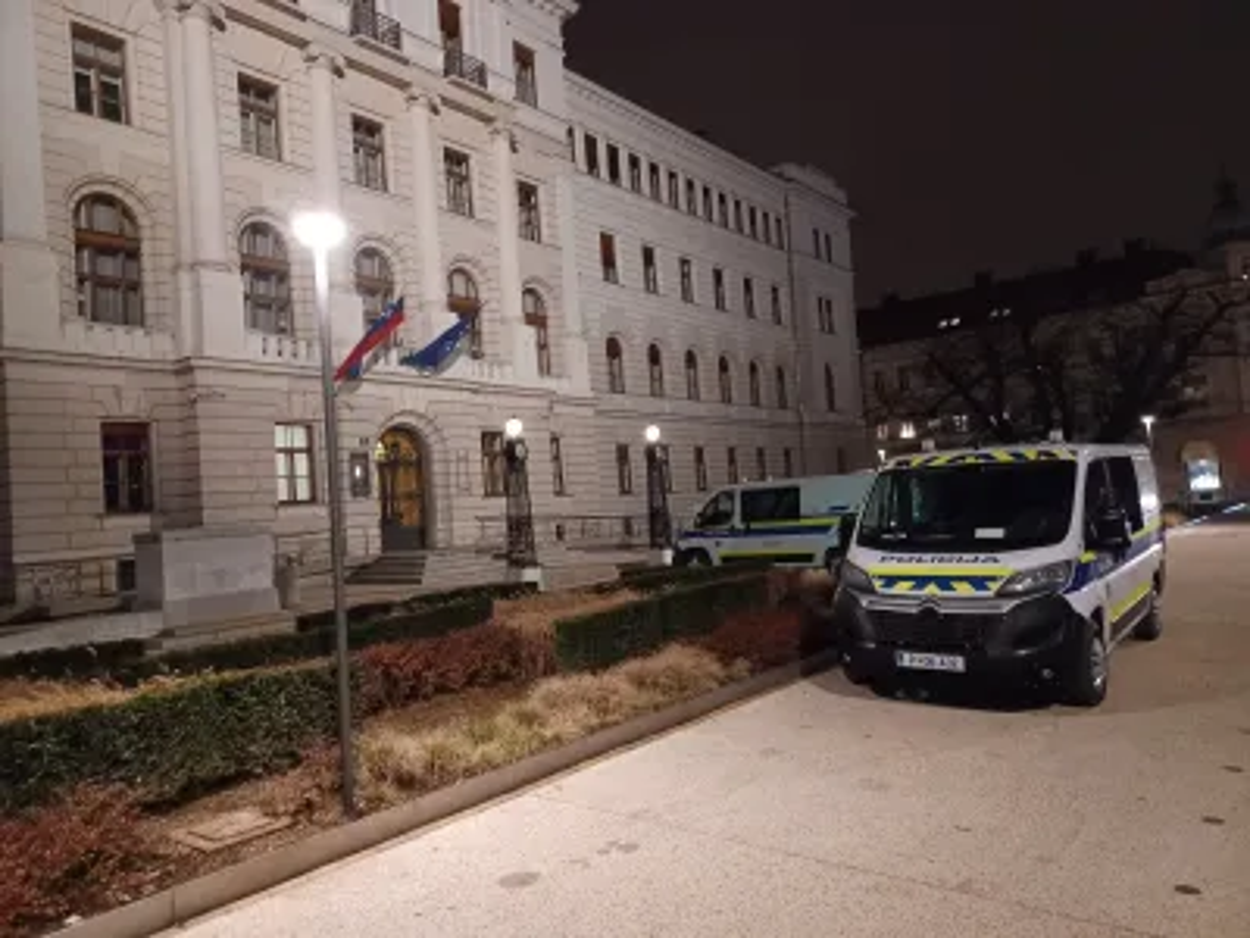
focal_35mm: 25
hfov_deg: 69.4
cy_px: 469
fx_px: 903
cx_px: 625
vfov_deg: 54.9
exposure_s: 1/17
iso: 2000
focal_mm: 4.6
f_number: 1.8
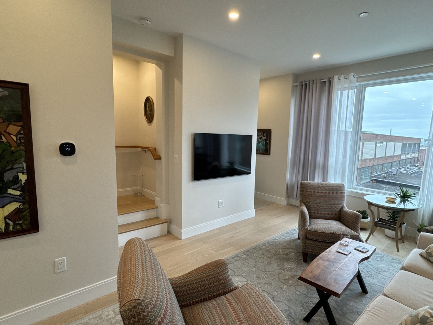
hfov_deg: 84.6
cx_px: 229
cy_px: 166
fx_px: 238
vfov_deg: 68.7
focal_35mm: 19
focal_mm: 2.22
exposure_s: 1/120
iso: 160
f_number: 2.2
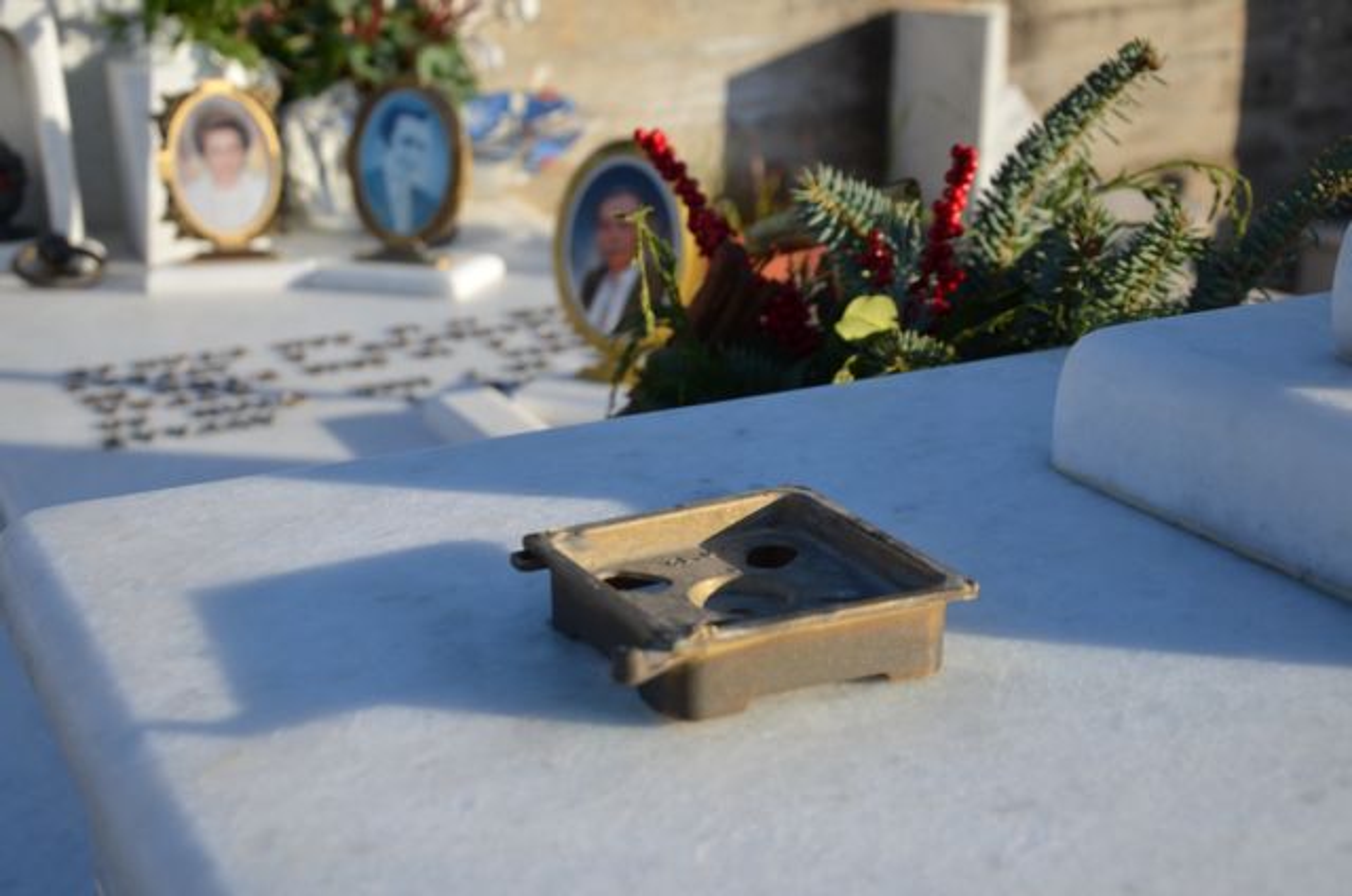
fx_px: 1968
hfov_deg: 37.9
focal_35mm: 52
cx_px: 676
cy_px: 448
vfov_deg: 25.6
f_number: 5.6
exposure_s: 1/1600
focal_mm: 35
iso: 400
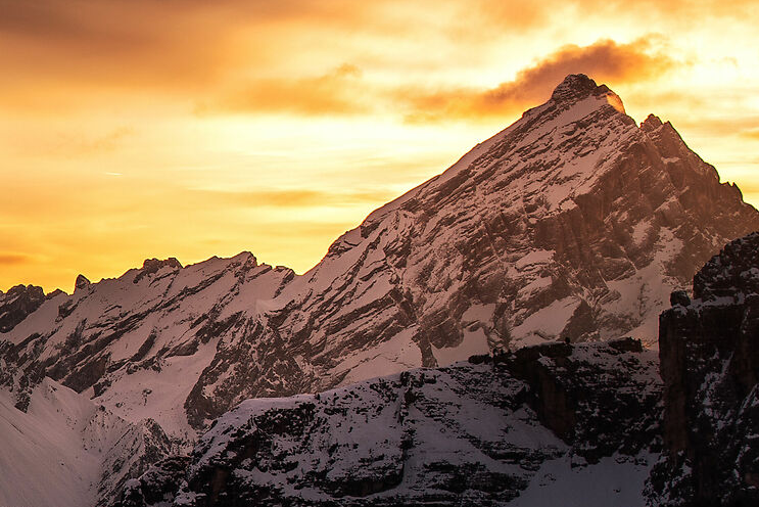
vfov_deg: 6.1
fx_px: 4766
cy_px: 564
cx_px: -449
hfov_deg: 8.8
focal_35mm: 226
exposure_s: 1/50
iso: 100
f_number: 11
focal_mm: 70
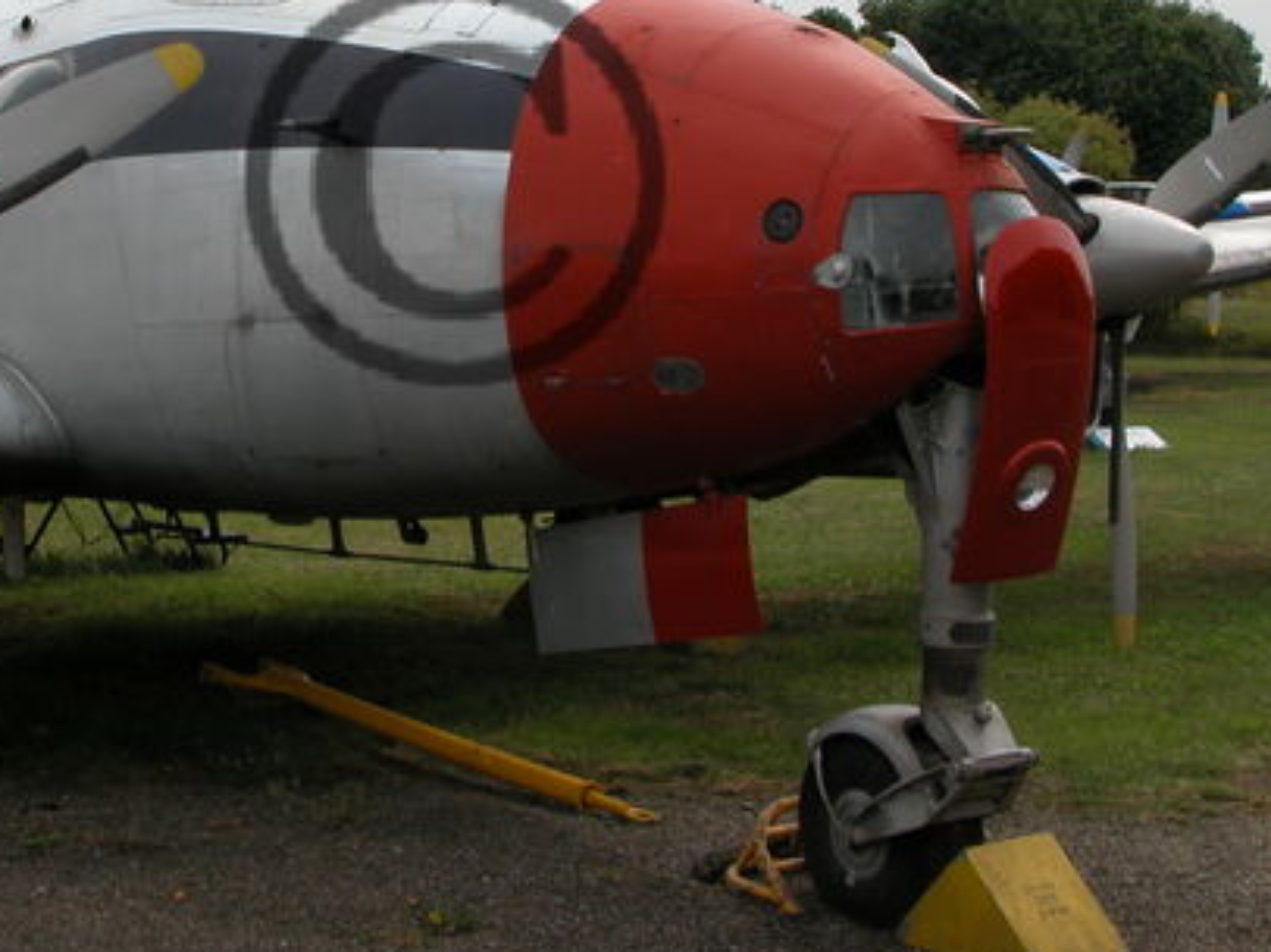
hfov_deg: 28.0
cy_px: 182
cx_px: 454
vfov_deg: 21.0
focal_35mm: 69
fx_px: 2532
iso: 100
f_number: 7.1
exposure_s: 1/312
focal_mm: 8.9
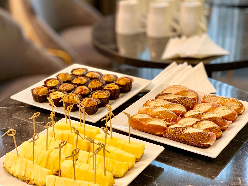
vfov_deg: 28.0
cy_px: 93
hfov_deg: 36.8
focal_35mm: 52
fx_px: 373
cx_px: 124
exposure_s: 1/33
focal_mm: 6
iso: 125
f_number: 2
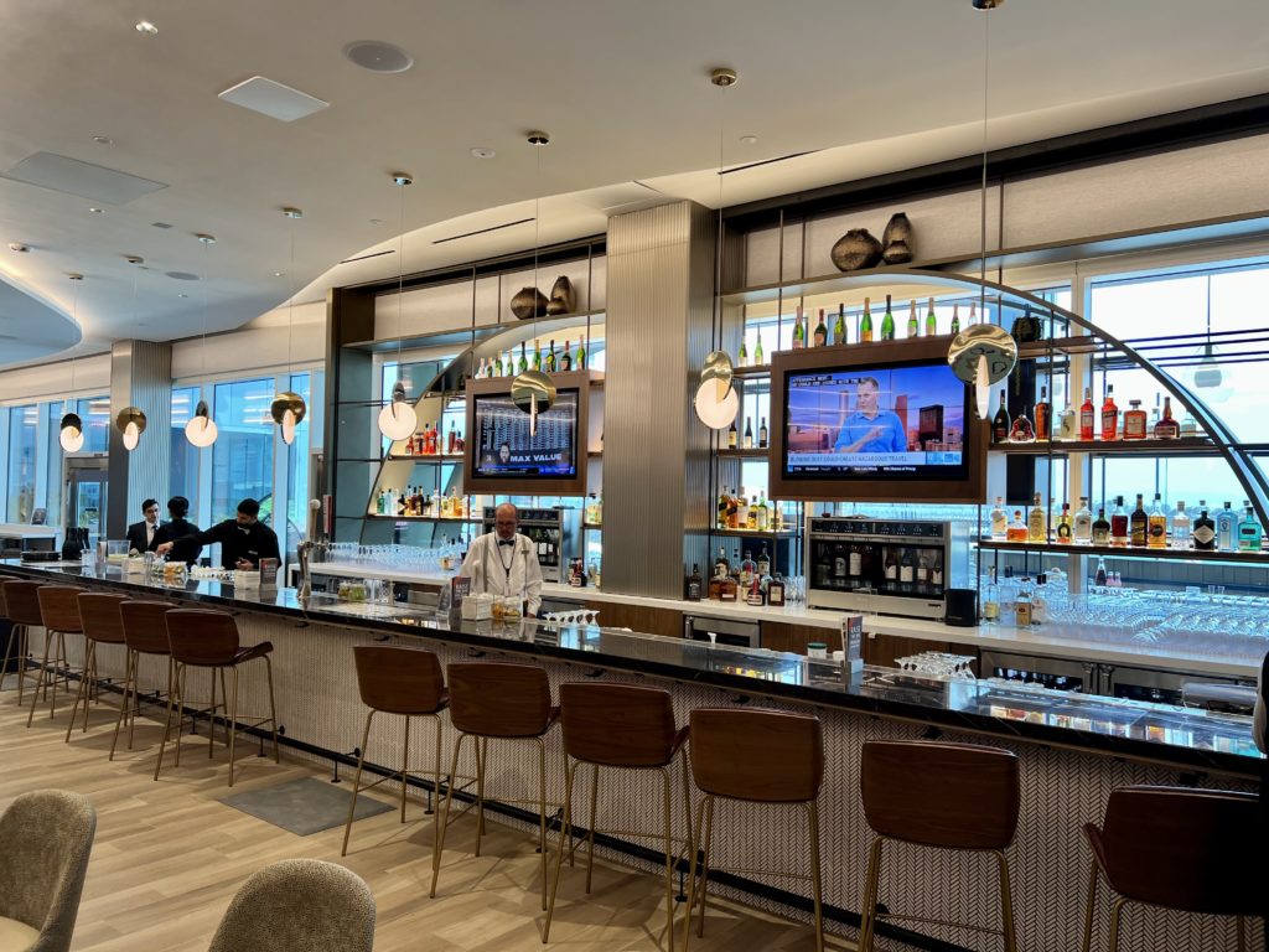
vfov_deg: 53.1
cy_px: 476
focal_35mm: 26
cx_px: 634
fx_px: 953
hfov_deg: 67.3
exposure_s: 1/115
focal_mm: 5.7
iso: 64
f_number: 1.5
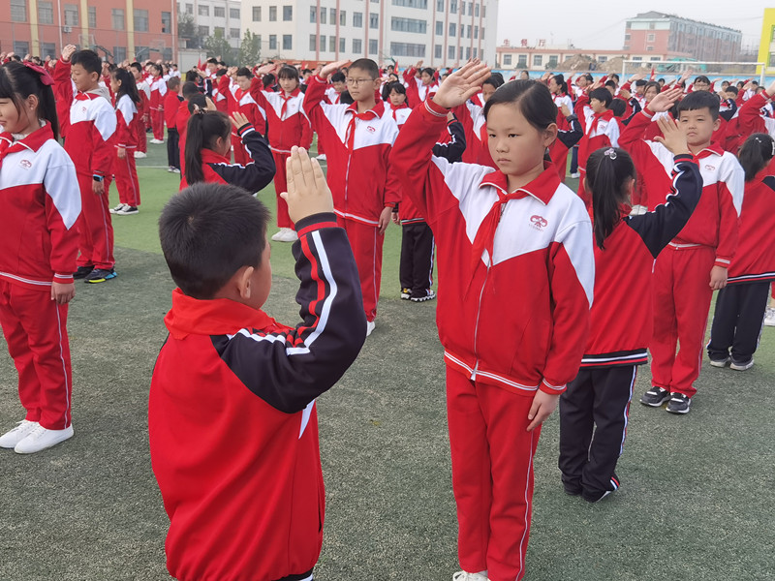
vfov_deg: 37.7
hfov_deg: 49.0
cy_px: 290
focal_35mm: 38
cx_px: 388
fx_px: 851
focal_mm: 6.71
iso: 50
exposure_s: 1/911
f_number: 1.9
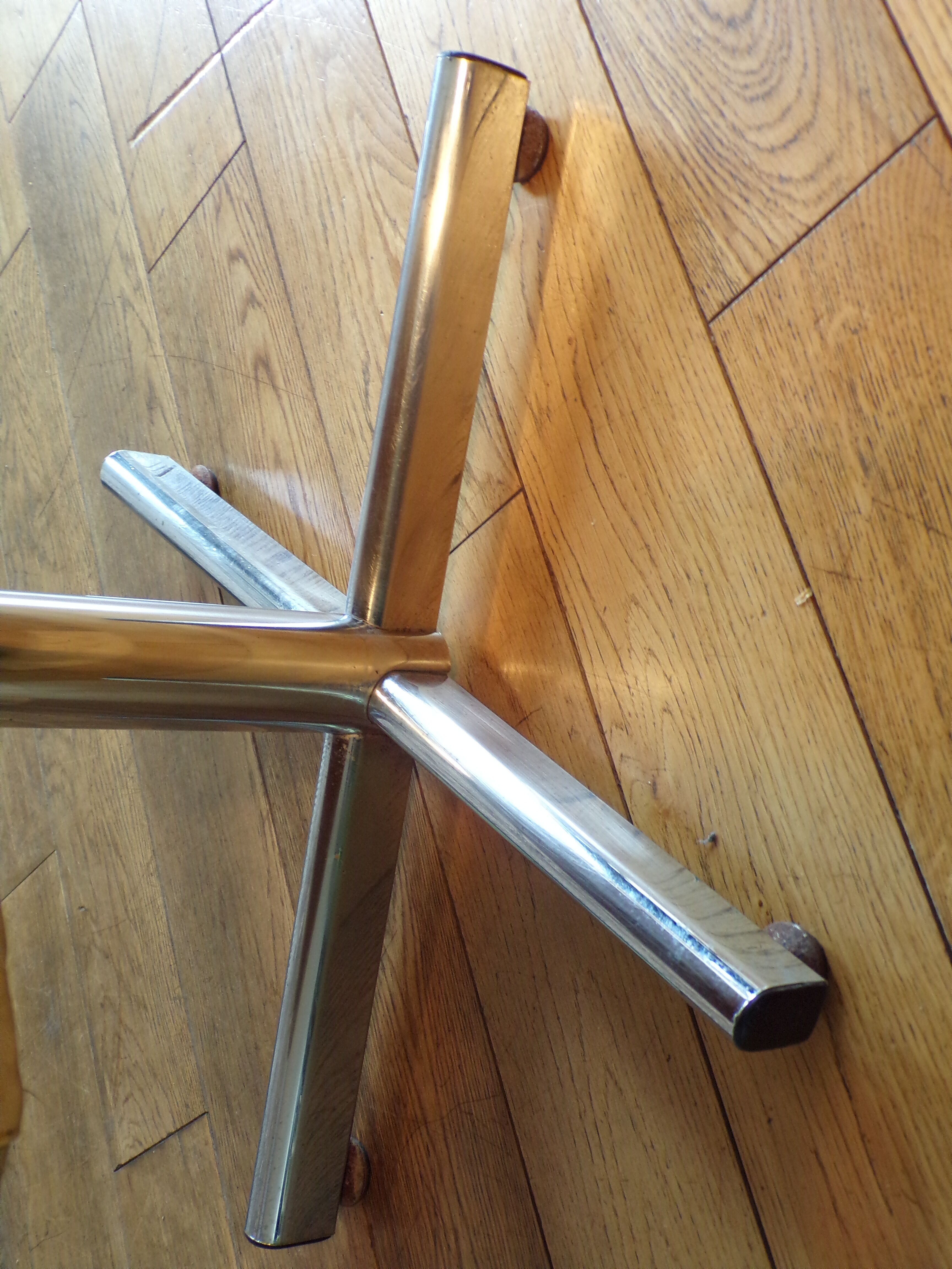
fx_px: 1540
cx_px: 476
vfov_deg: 44.8
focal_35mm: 42
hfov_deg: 34.3
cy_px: 634
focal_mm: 7.6
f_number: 3.4
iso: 233
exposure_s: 1/17
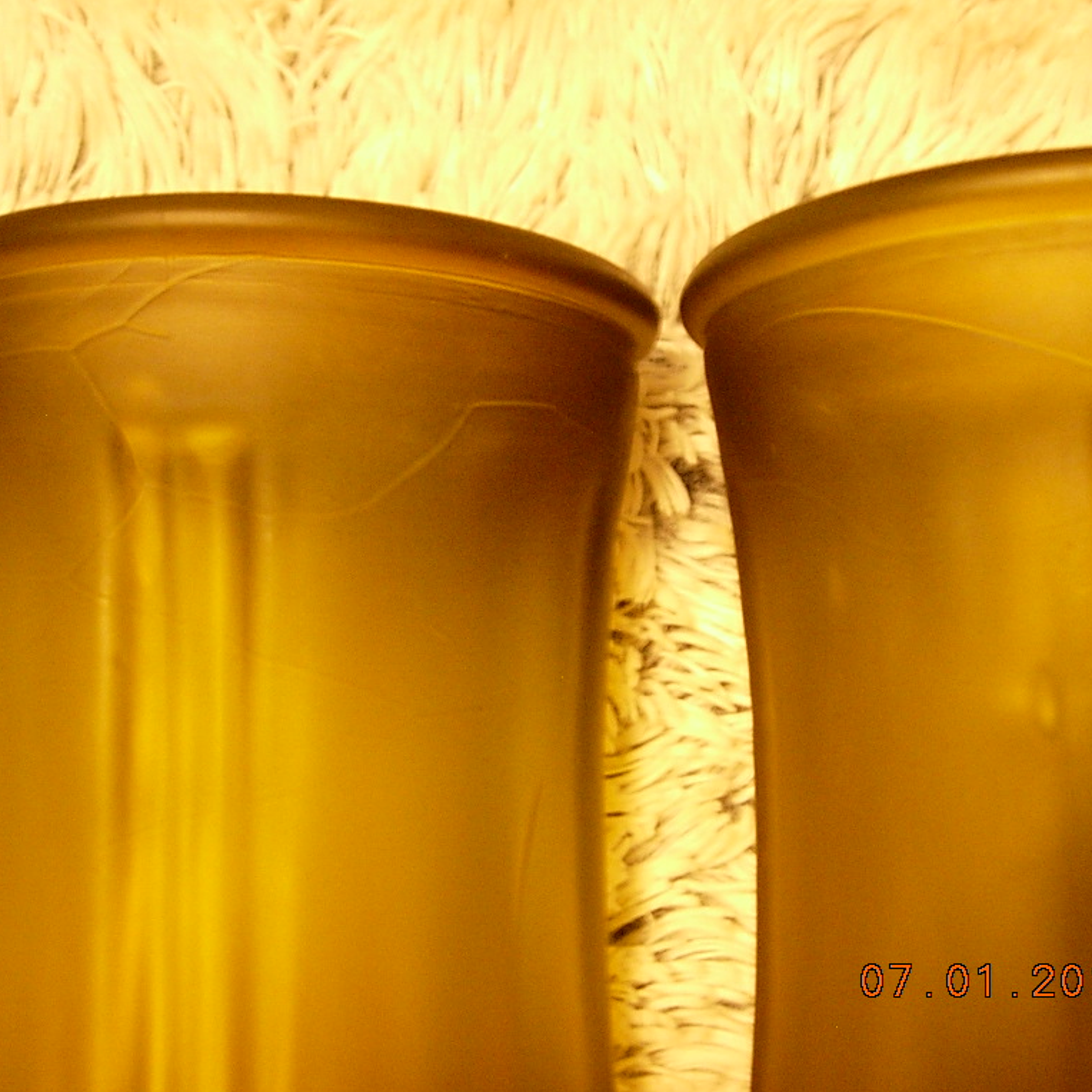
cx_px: 643
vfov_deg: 37.6
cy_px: 547
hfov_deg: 37.4
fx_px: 1606
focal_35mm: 45
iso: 400
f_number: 2.8
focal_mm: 7.8
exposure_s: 1/9.5
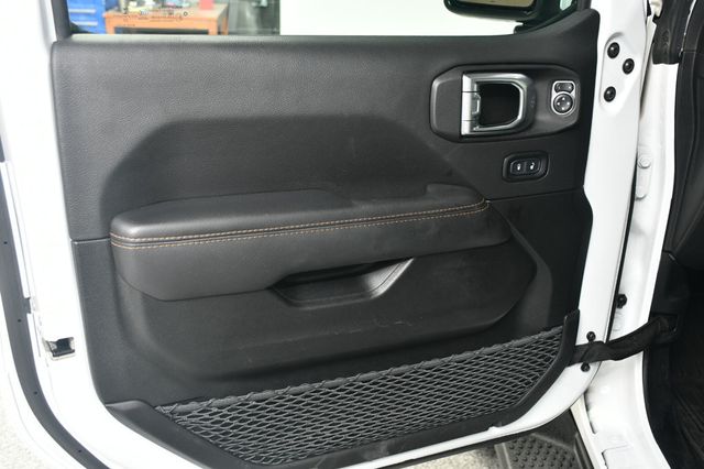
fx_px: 762
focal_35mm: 39
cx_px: 352
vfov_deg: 34.2
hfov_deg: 49.6
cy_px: 234
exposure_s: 1/160
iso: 100
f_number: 5
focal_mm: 26
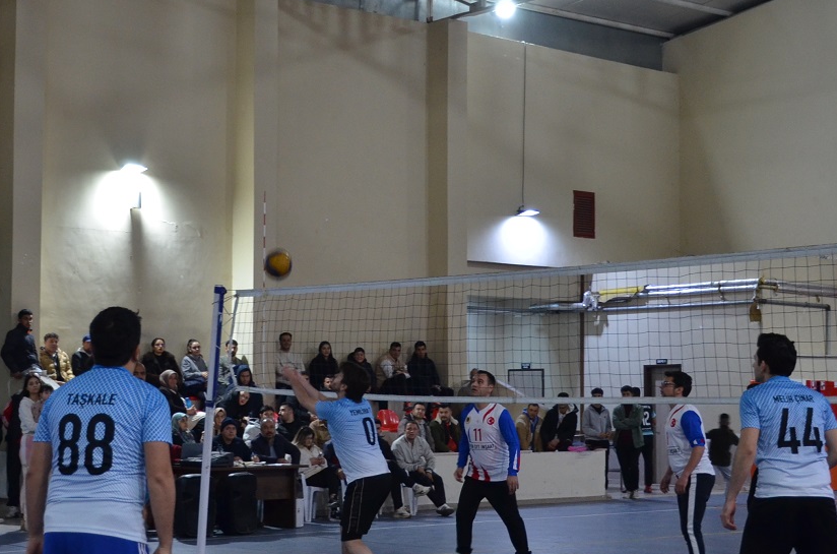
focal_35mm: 71
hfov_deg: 28.5
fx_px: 1647
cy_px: 293
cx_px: 410
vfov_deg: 19.1
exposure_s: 1/60
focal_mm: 26
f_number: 3.8
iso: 800
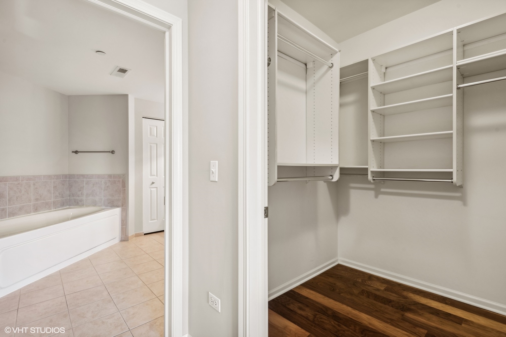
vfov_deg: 70.5
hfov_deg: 93.3
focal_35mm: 17
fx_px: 239
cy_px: 168
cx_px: 253
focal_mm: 17
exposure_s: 1/4
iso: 400
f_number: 8
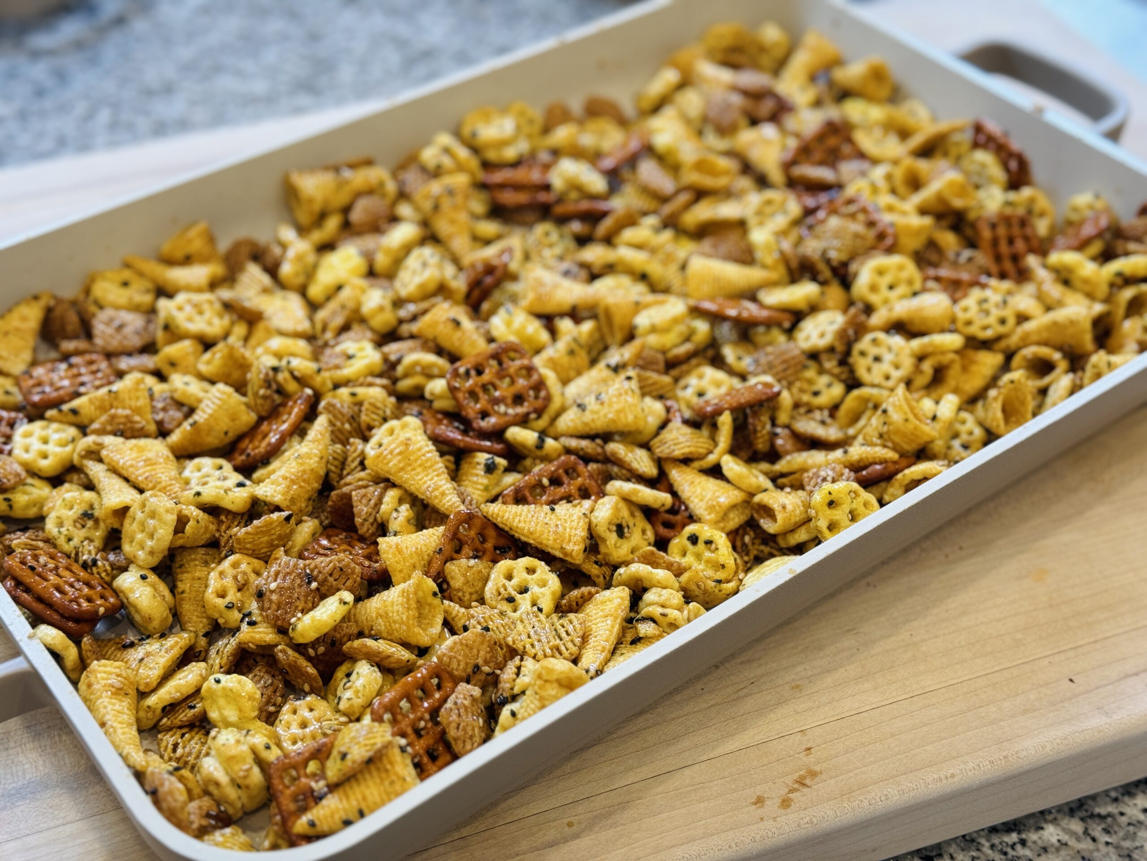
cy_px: 430
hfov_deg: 39.7
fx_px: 1590
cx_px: 574
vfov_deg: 30.3
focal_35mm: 48
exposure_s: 1/60
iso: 80
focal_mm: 6.76
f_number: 1.78
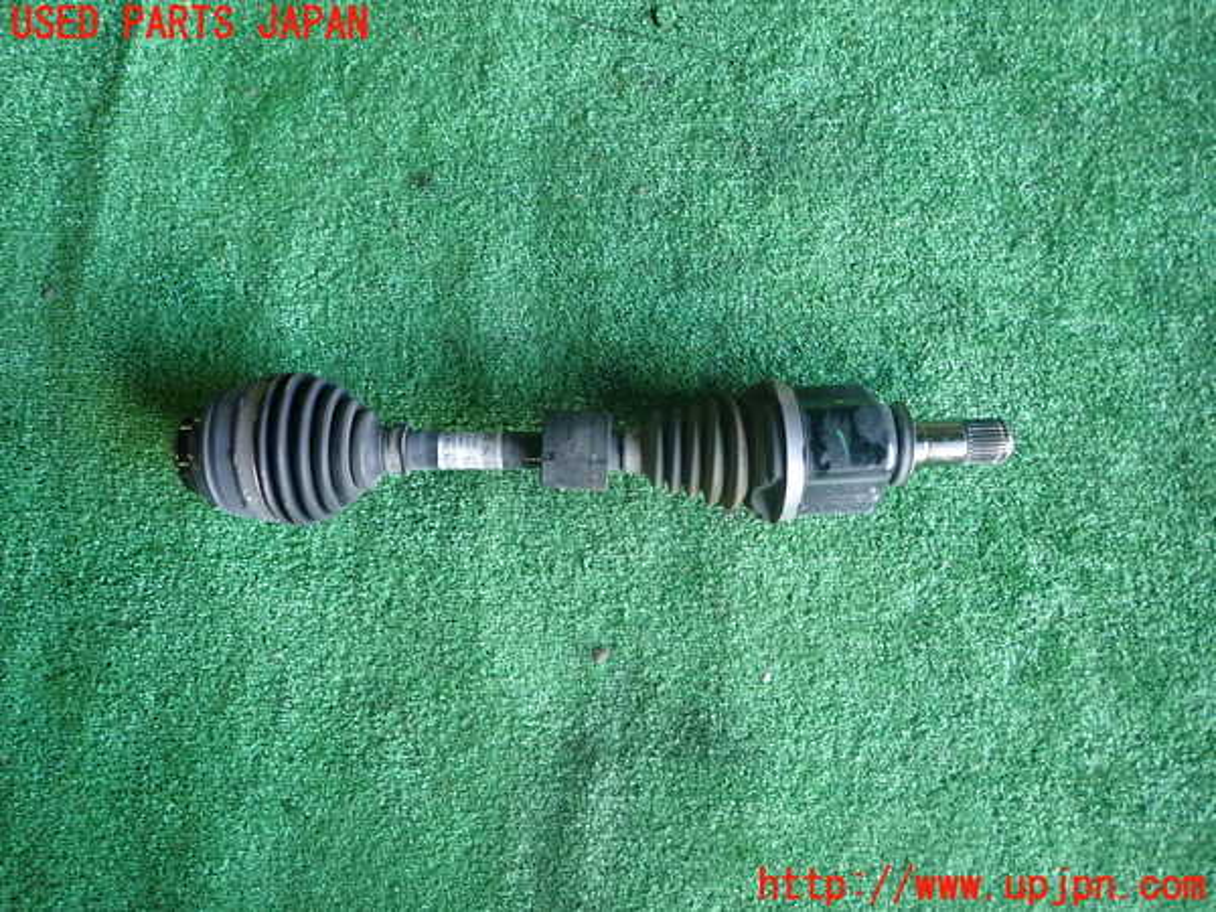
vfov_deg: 54.9
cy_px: 456
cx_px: 608
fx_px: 878
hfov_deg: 69.4
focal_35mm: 25
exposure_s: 1/50
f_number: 2
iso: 200
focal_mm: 4.5
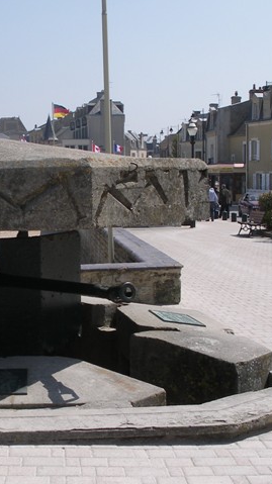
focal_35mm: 67
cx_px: 24
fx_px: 860
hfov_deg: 17.7
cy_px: 268
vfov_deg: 31.4
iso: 80
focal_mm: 7.8
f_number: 6.5
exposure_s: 1/250
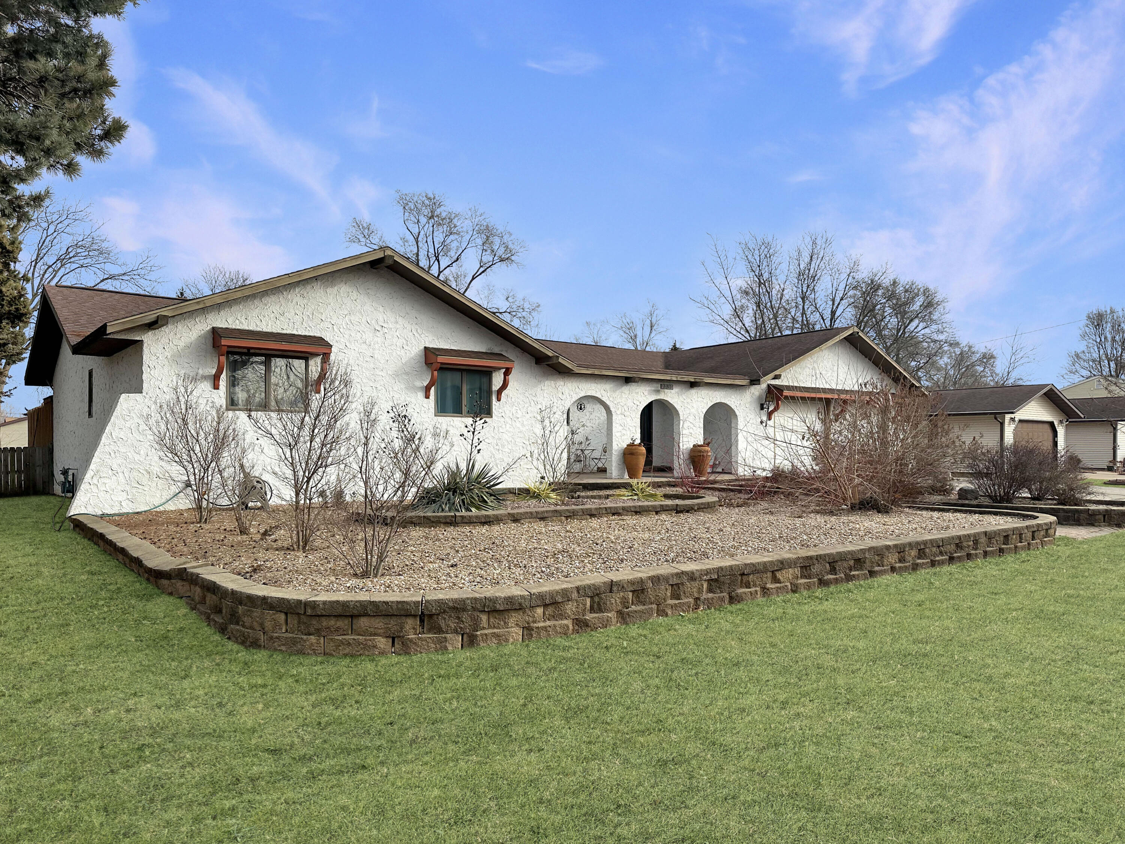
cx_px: 562
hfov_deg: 71.6
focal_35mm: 24
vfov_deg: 56.8
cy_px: 422
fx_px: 780
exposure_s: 1/5848
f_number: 1.78
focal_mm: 6.86
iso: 80
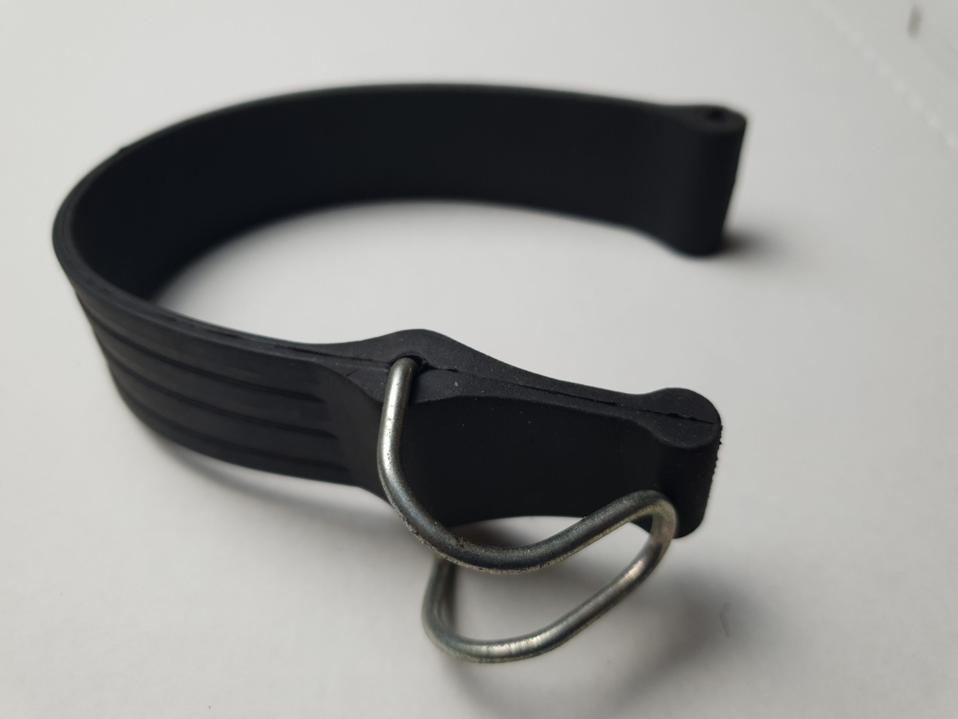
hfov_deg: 67.3
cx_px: 479
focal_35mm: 26
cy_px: 360
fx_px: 720
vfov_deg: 53.1
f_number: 1.5
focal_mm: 4.3
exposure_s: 1/100
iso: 50
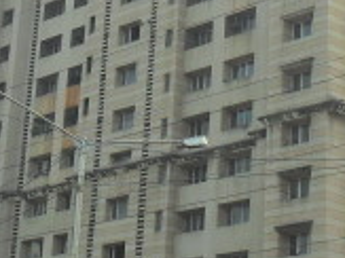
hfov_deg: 15.6
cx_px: 199
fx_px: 1255
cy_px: 17
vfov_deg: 11.7
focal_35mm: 126
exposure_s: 1/750
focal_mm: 5.7
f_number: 3.7
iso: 100
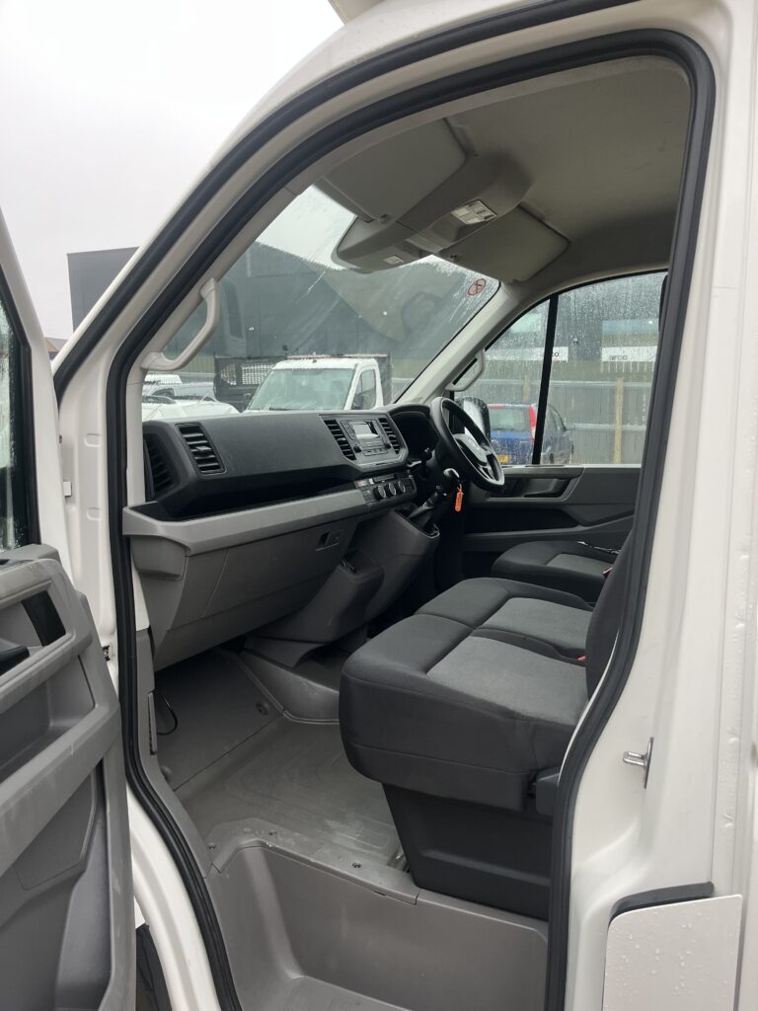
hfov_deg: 53.1
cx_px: 379
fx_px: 759
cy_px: 506
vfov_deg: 67.3
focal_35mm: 26
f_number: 1.6
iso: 125
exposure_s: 1/121
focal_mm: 5.1
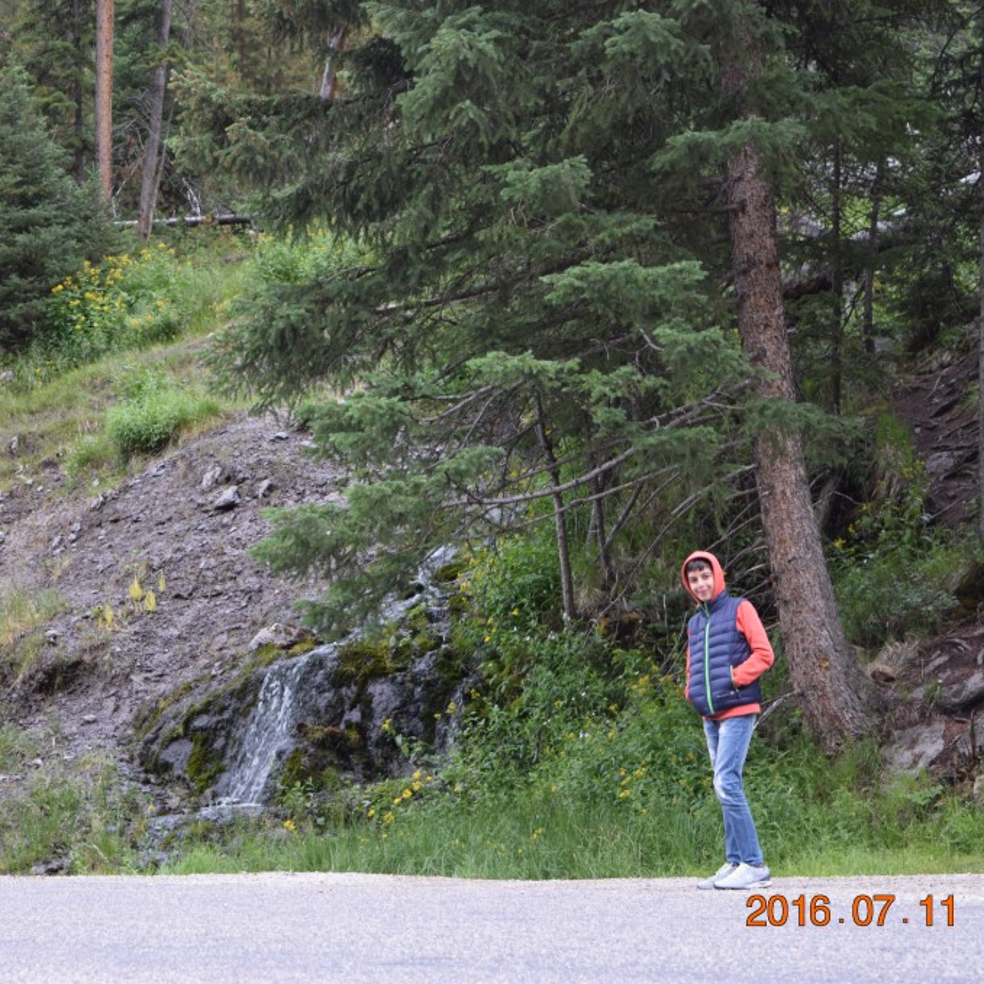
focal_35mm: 106
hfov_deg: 16.5
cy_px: 491
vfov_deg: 16.5
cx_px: 357
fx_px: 3397
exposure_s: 1/125
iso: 400
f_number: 5.6
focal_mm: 55
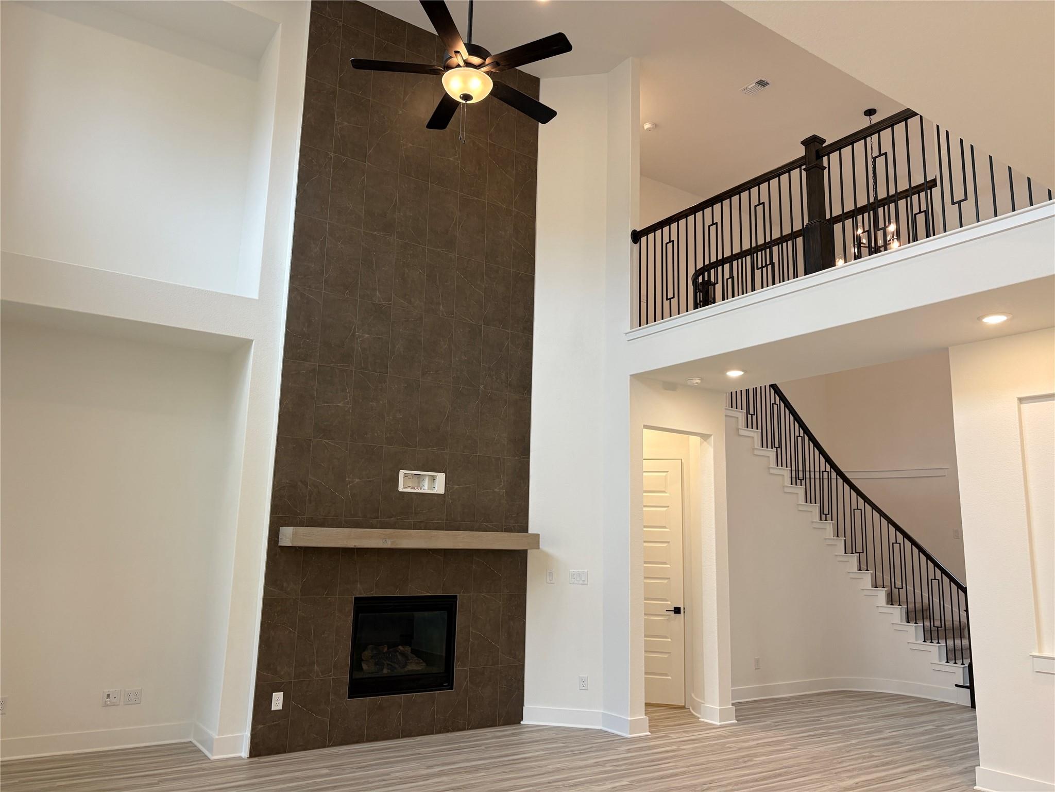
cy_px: 396
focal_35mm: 26
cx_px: 528
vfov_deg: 53.1
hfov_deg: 67.3
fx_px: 792
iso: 125
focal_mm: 5.96
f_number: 1.6
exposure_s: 1/120
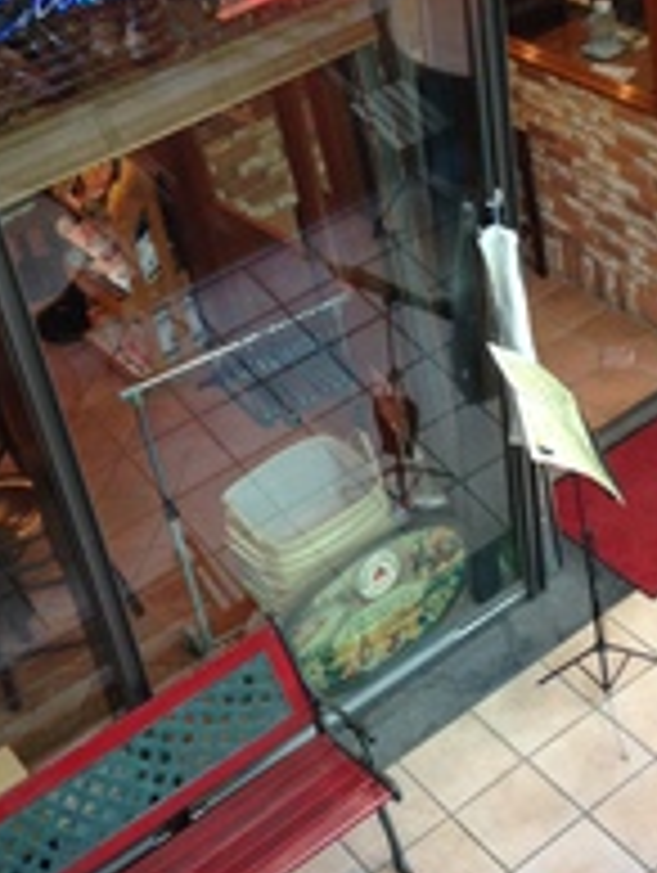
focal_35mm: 68
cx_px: 562
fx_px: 1717
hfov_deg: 21.3
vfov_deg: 28.4
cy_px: 320
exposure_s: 1/20
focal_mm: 4.12
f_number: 2.4
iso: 100
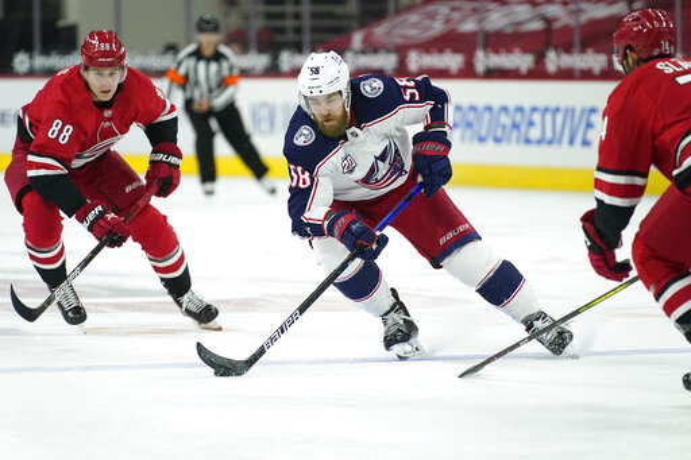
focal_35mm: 280
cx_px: 346
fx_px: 5372
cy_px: 230
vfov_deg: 4.9
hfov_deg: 7.4
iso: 5000
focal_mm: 280
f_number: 4
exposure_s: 1/2000
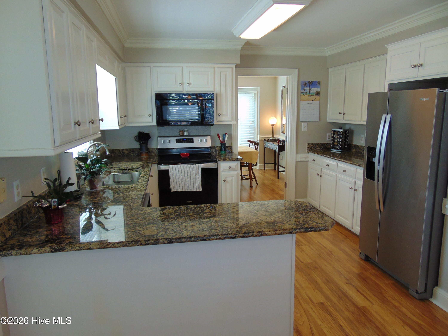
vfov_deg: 54.9
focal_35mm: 25
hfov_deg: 69.4
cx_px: 224
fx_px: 324
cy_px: 168
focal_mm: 4.5
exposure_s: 1/30
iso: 80
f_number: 3
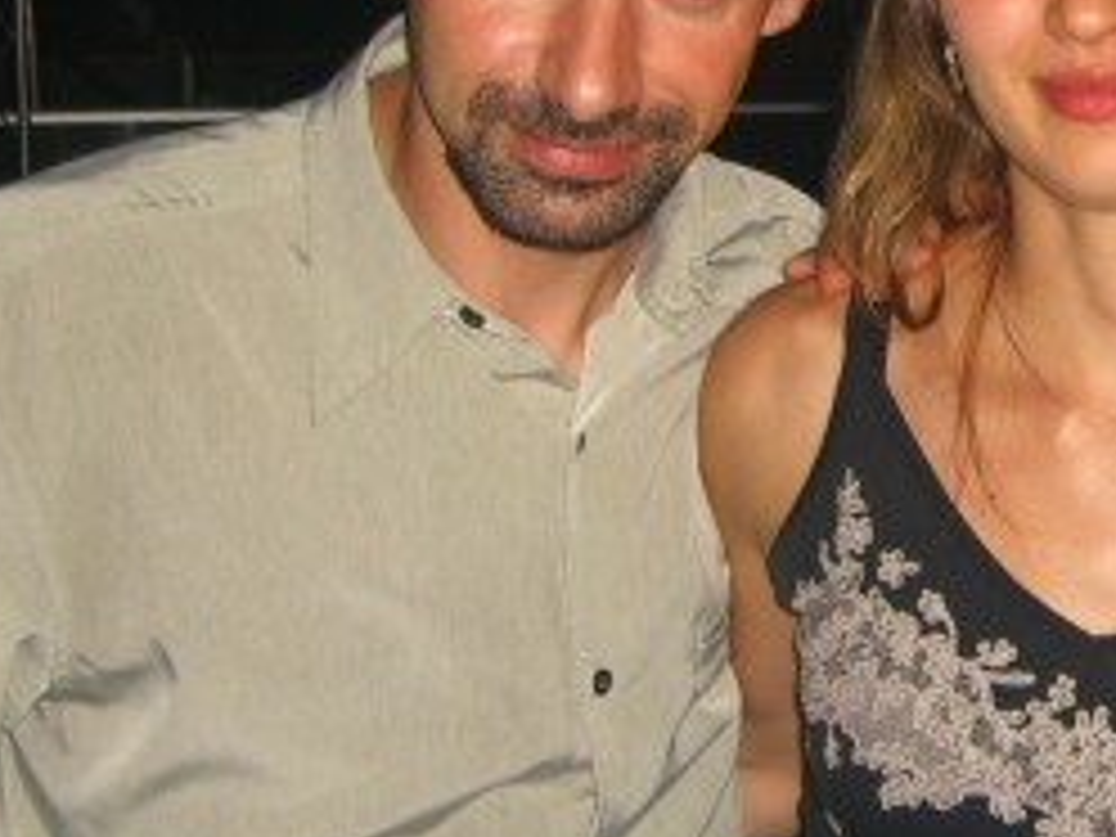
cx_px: 1062
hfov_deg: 20.7
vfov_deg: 16.0
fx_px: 2966
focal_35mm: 92
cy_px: 180
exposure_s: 1/60
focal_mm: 7.9
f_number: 2.8
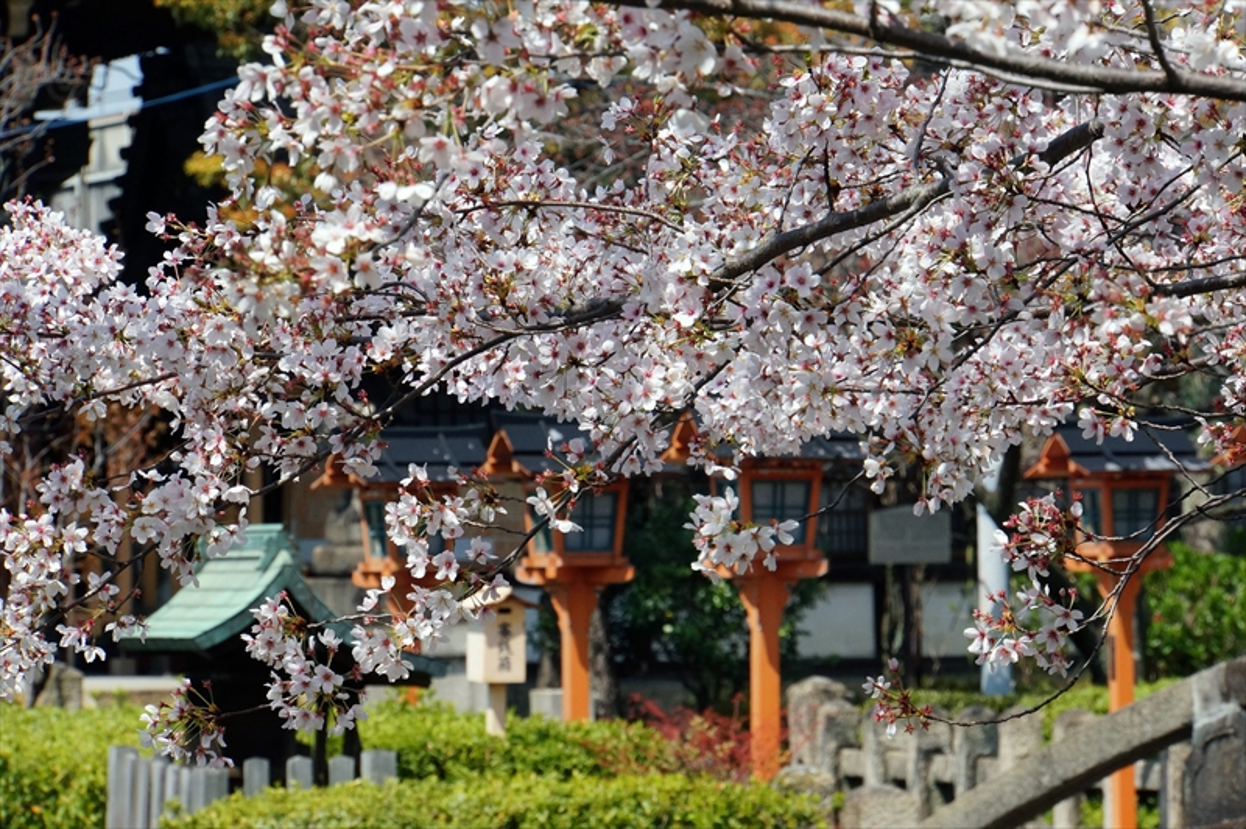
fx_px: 6292
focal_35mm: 182
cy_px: 414
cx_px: 623
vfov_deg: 7.5
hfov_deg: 11.3
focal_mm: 121.3
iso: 800
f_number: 13
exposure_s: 1/800
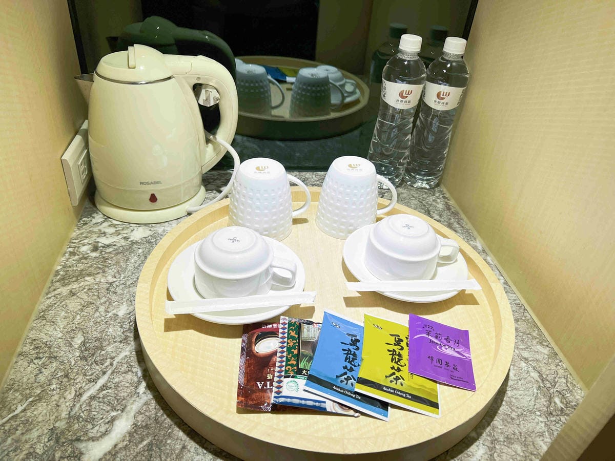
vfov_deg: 53.1
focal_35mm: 26
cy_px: 230
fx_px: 462
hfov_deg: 67.3
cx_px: 308
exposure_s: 1/120
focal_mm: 5.7
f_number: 1.5
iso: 50
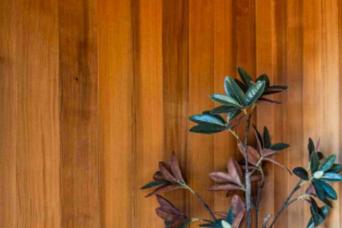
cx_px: 499
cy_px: 168
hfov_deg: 29.0
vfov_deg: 28.8
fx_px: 437
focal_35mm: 46
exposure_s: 1/30
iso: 400
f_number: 9
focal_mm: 14
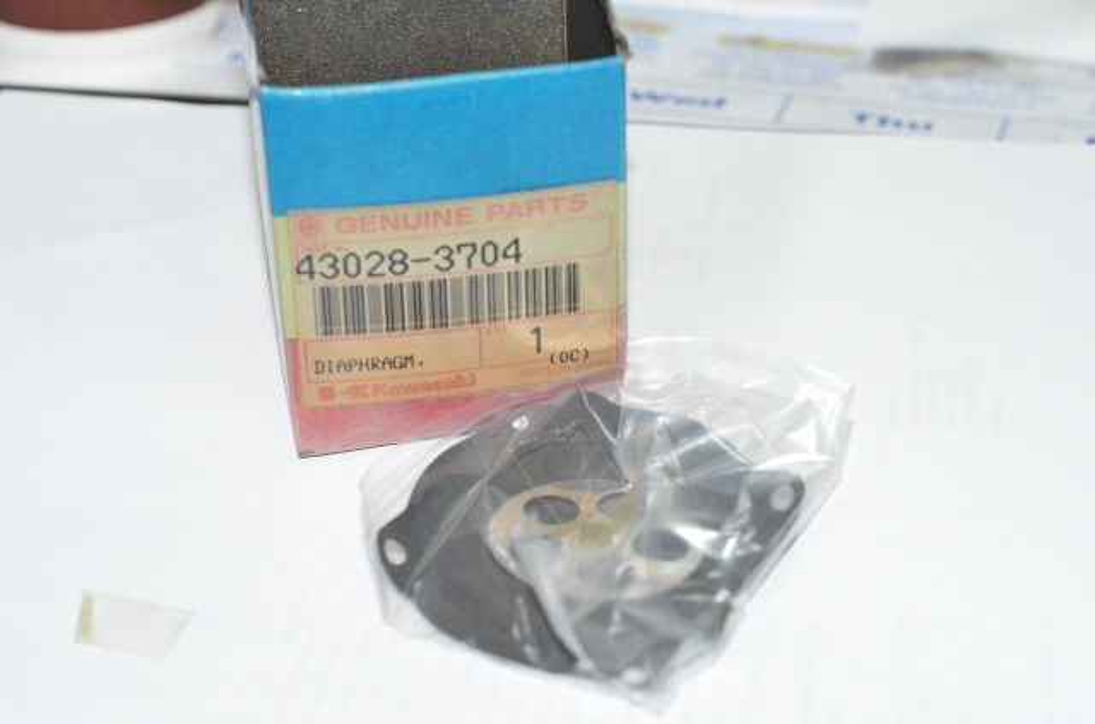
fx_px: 2275
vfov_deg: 18.1
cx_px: 548
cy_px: 362
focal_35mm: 75
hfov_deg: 27.1
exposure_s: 1/250
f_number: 5
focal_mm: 50
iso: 6400
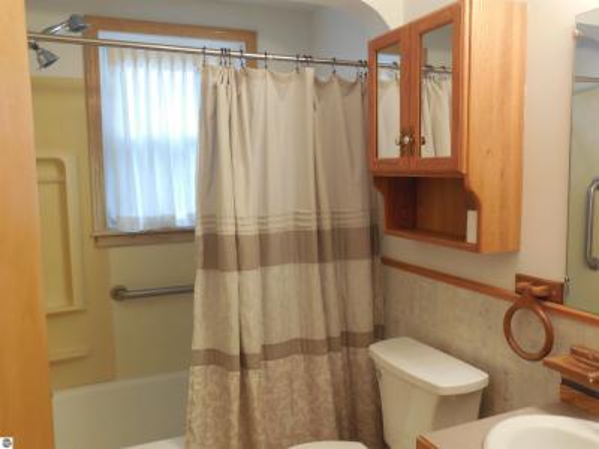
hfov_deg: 60.0
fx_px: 519
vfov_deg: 46.8
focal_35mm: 30
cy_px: 224
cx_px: 300
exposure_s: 1/30
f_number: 3.8
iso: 320
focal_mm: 5.3
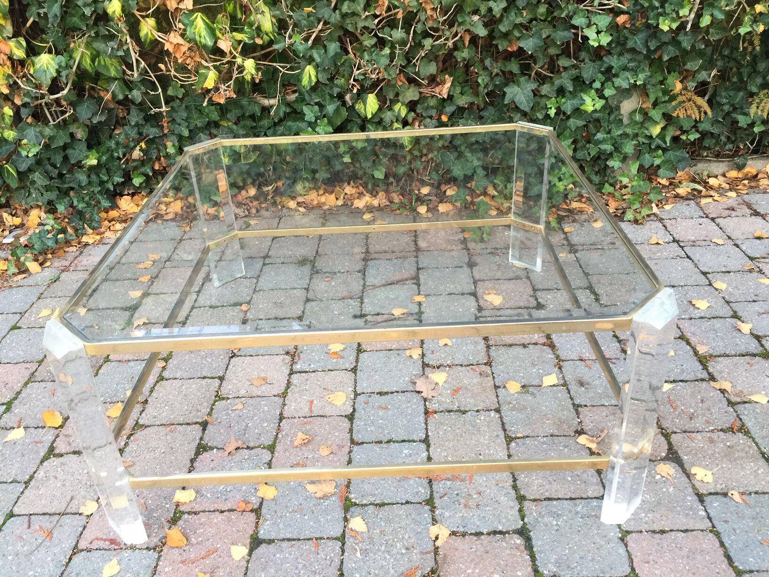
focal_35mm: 29
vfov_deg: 48.2
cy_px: 288
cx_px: 384
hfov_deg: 61.7
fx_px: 644
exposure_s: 1/33
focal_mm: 4.15
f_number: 2.2
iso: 50
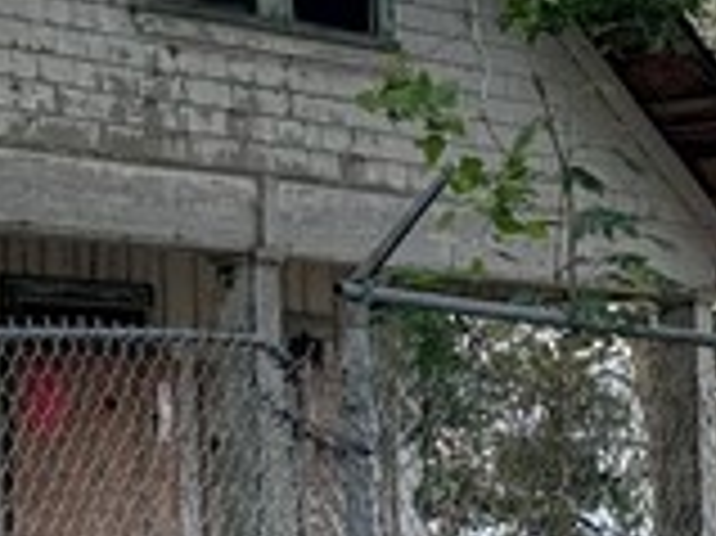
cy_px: 482
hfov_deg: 12.5
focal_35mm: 155
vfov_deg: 9.5
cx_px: -90
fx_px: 3204
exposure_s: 1/608
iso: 80
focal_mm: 6.86
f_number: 1.78
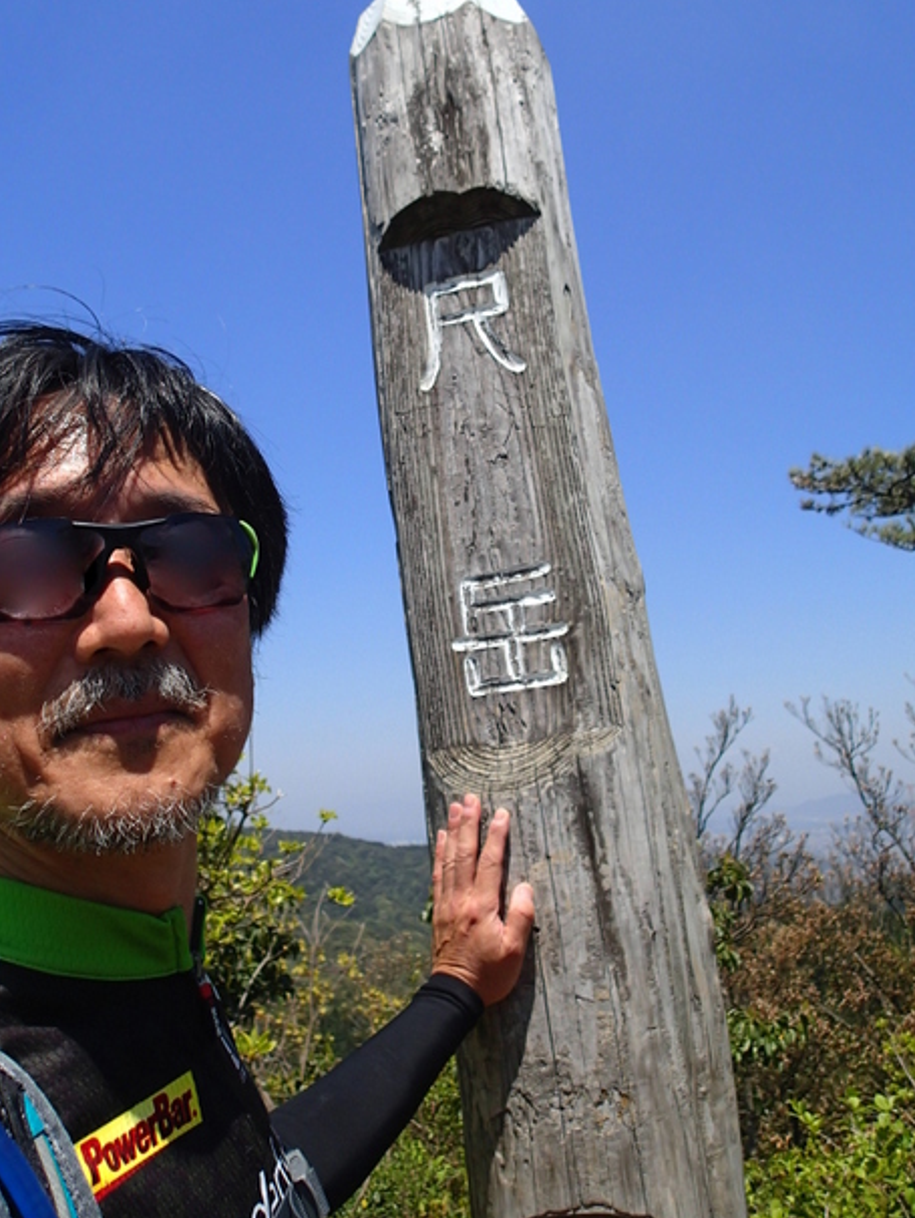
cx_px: 440
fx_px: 1162
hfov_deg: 43.0
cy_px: 468
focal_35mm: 33
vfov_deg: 54.8
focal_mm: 4.5
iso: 100
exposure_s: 1/200
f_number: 8
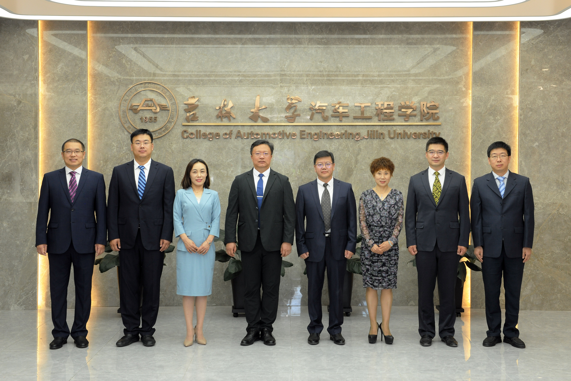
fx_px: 714
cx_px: 286
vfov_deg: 29.9
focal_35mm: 45
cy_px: 190
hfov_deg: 43.6
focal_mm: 45
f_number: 7.1
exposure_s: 1/30
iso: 800
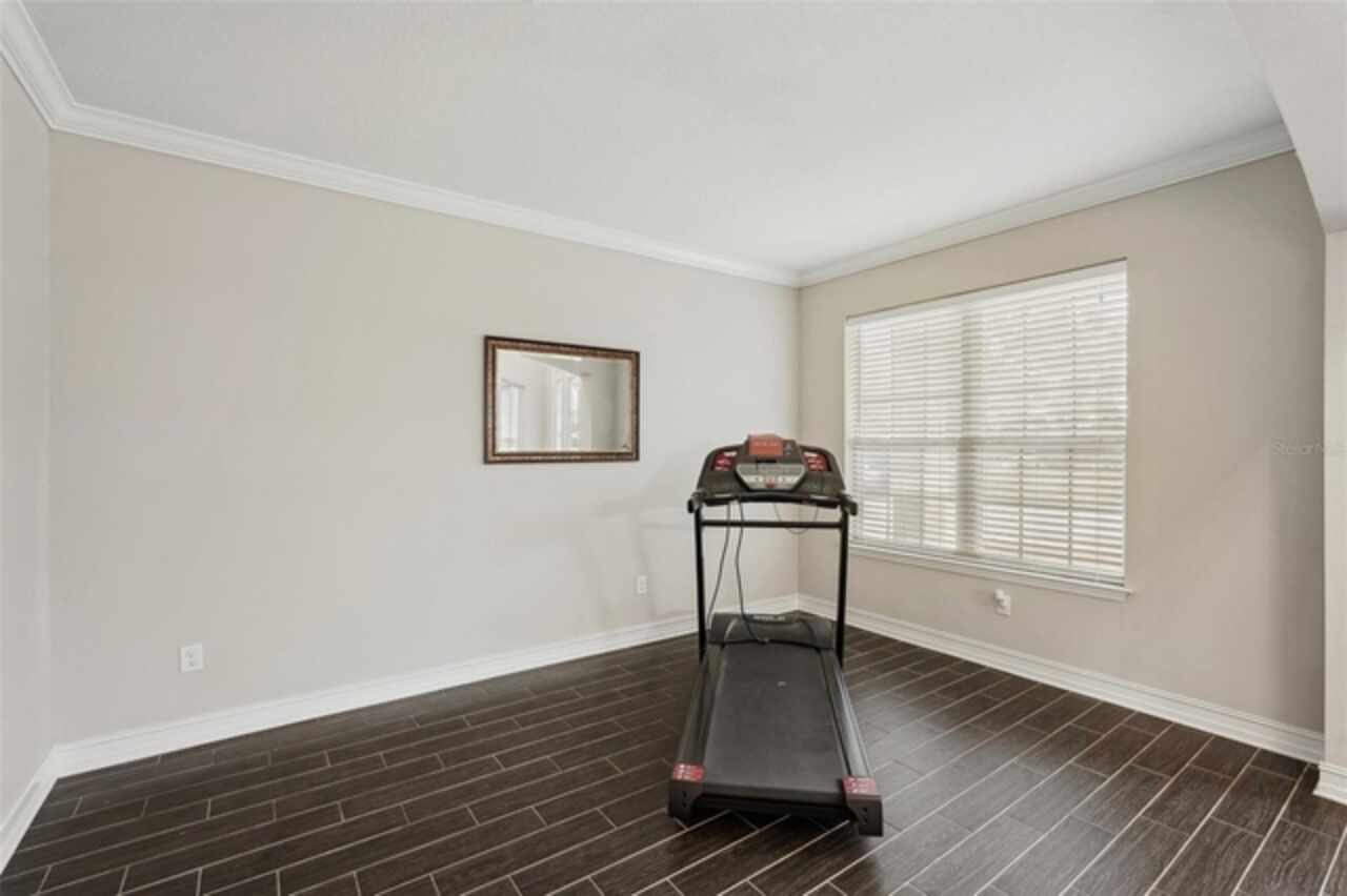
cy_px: 448
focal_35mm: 16
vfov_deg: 73.7
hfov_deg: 96.8
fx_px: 598
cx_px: 674
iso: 400
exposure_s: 1/8
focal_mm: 16
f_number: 7.1
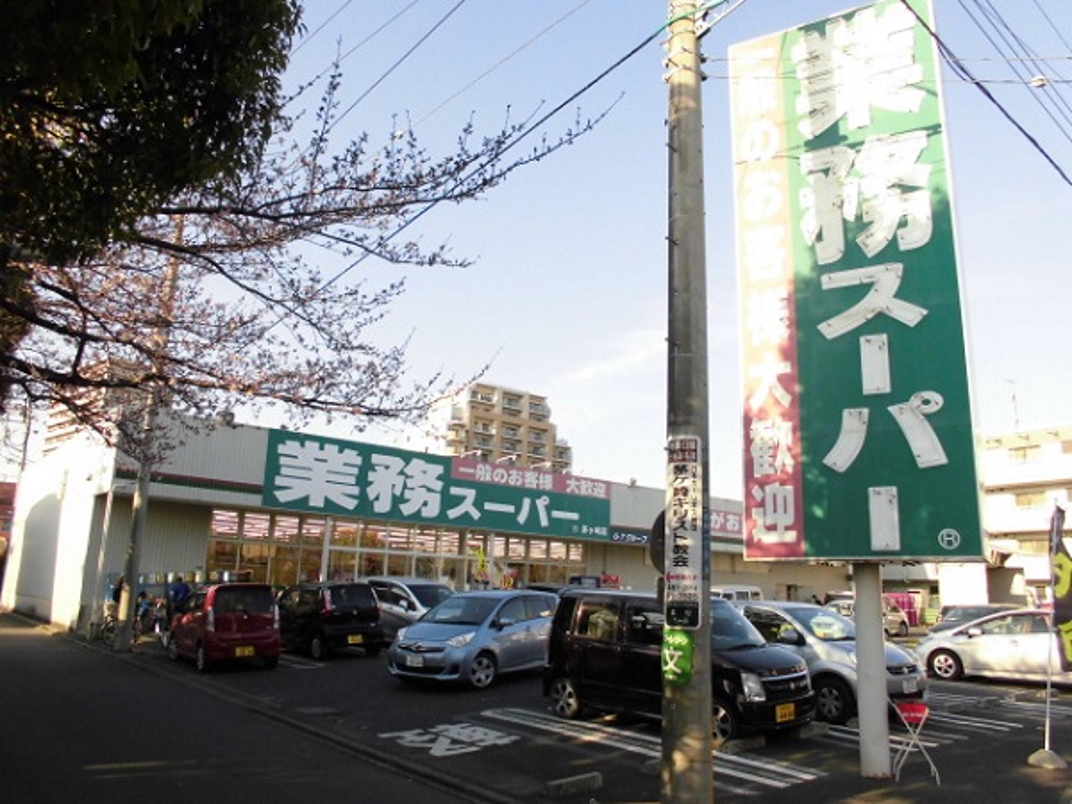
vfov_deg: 53.1
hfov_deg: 67.3
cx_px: 536
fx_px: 805
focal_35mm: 26
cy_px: 402
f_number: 3.5
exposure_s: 1/200
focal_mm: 4.6
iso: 100
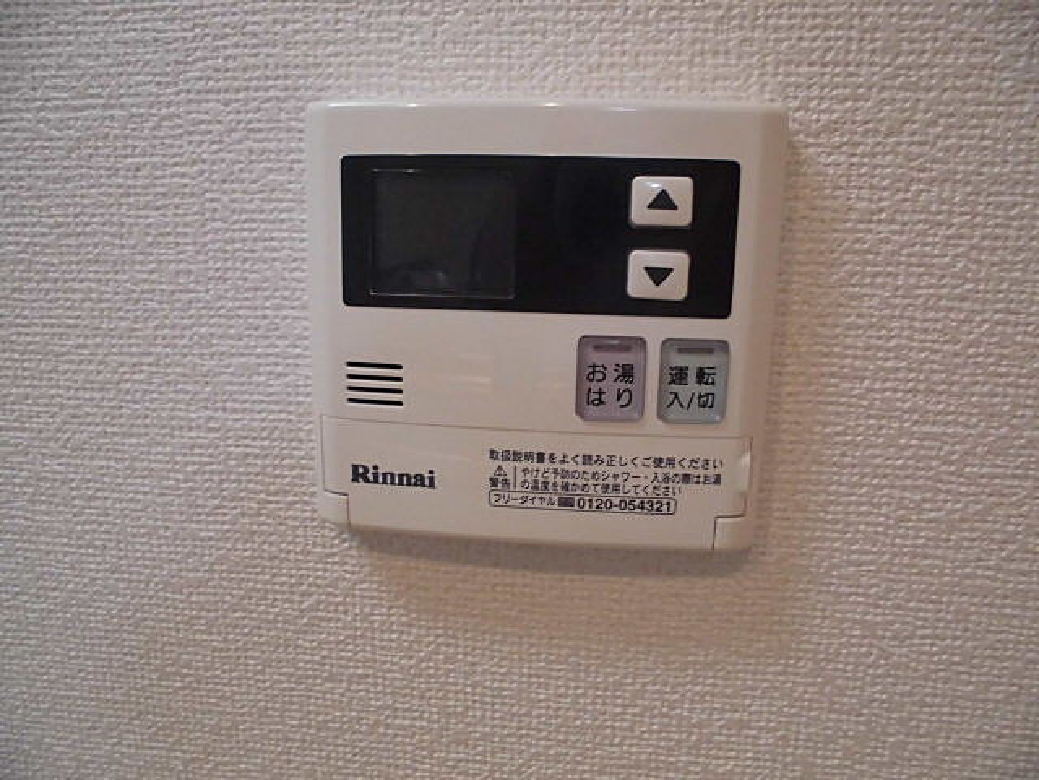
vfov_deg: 53.1
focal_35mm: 26
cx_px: 520
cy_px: 390
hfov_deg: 67.3
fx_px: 780
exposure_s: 1/40
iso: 400
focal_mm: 4.6
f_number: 3.5
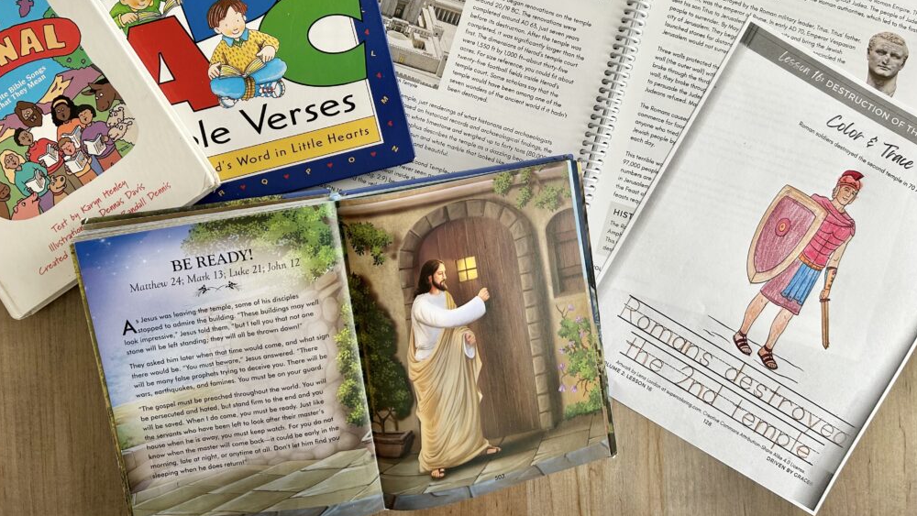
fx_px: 705
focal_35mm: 29
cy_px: 172
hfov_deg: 66.1
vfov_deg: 39.7
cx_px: 458
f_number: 1.5
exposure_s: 1/60
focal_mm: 5.7
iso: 80
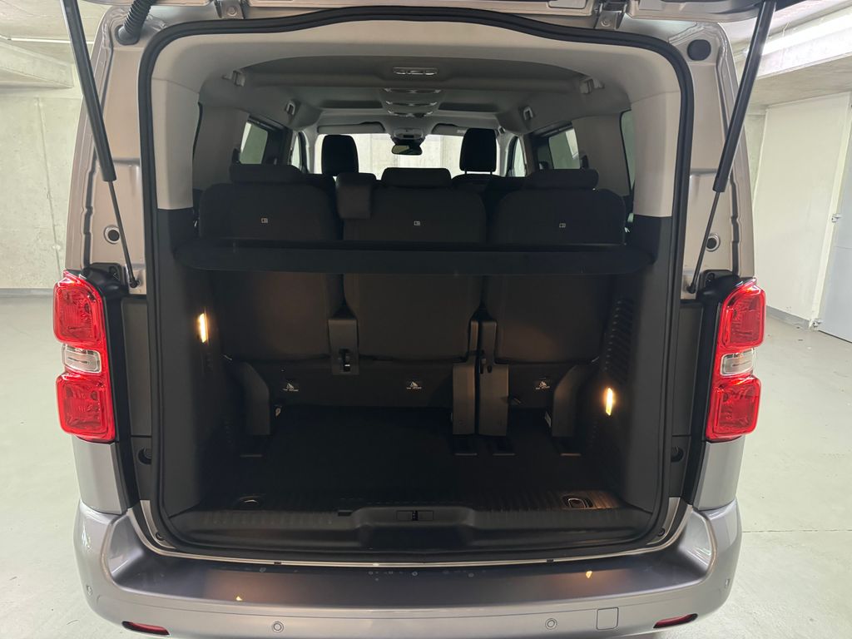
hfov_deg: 71.6
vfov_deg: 56.8
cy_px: 320
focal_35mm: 24
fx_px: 591
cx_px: 426
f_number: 1.78
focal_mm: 6.76
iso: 1000
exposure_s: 1/33
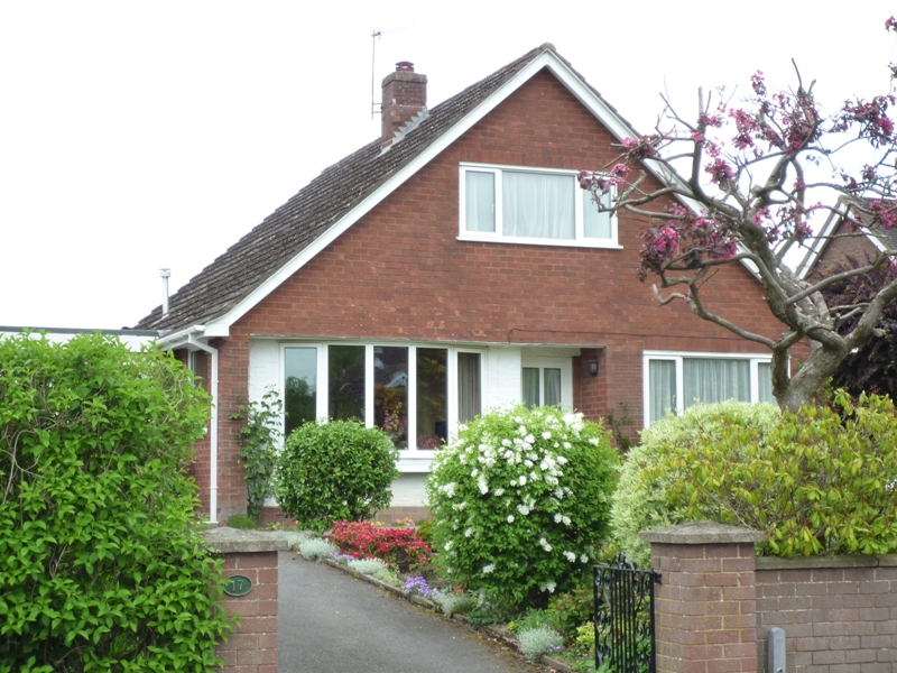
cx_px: 448
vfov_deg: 21.0
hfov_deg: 27.8
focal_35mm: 70
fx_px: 1814
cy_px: 336
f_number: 4.9
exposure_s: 1/60
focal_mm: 12.2
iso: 125
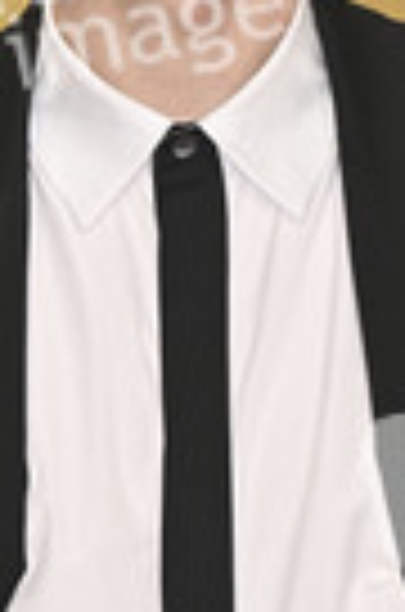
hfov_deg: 3.2
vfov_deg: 4.9
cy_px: 238
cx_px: 184
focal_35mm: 424
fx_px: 7191
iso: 2500
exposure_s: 1/320
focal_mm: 96
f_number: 5.6
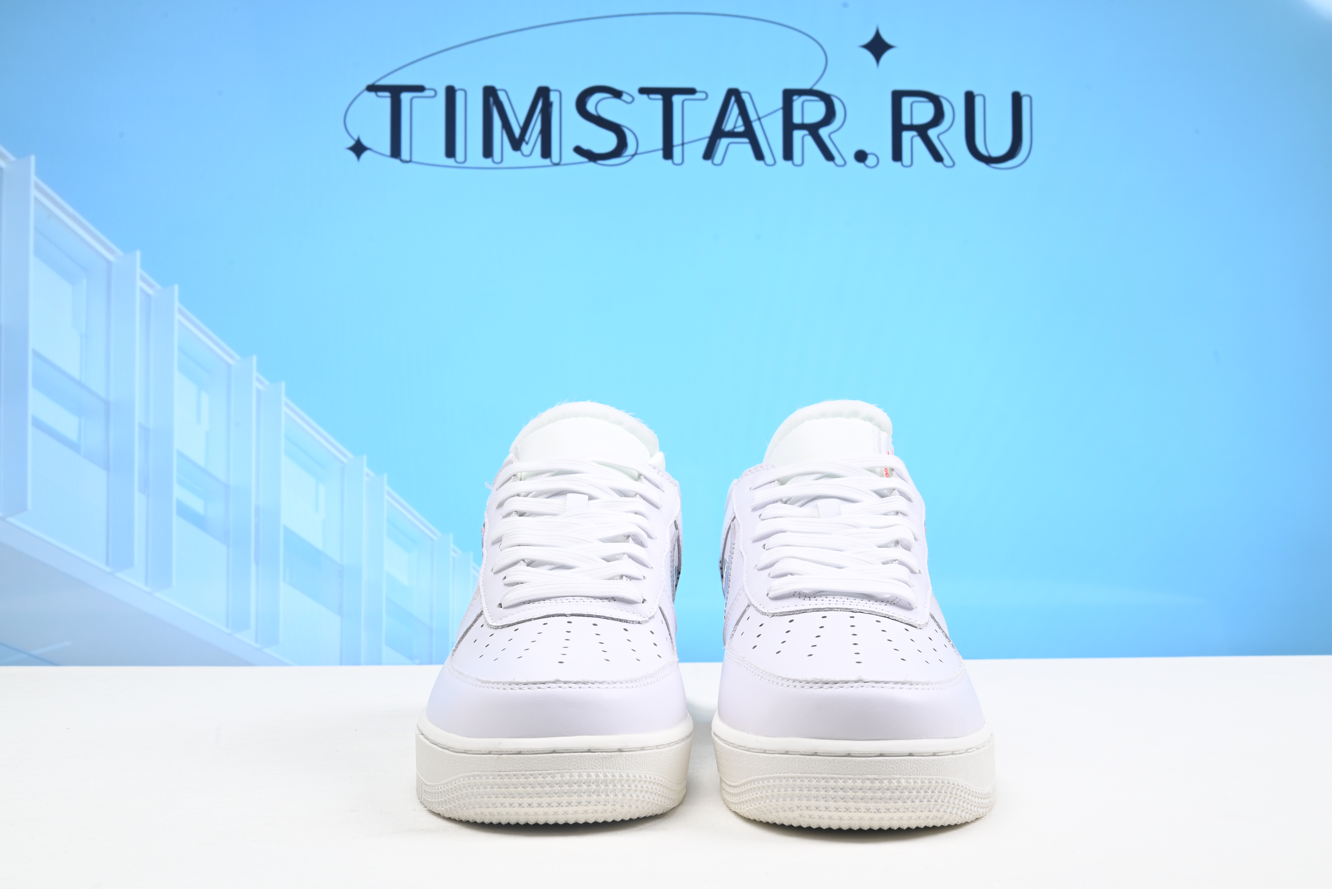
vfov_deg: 33.4
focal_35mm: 40
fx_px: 1480
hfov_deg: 48.4
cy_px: 444
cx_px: 666
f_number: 16
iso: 100
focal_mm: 40
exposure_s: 1/2
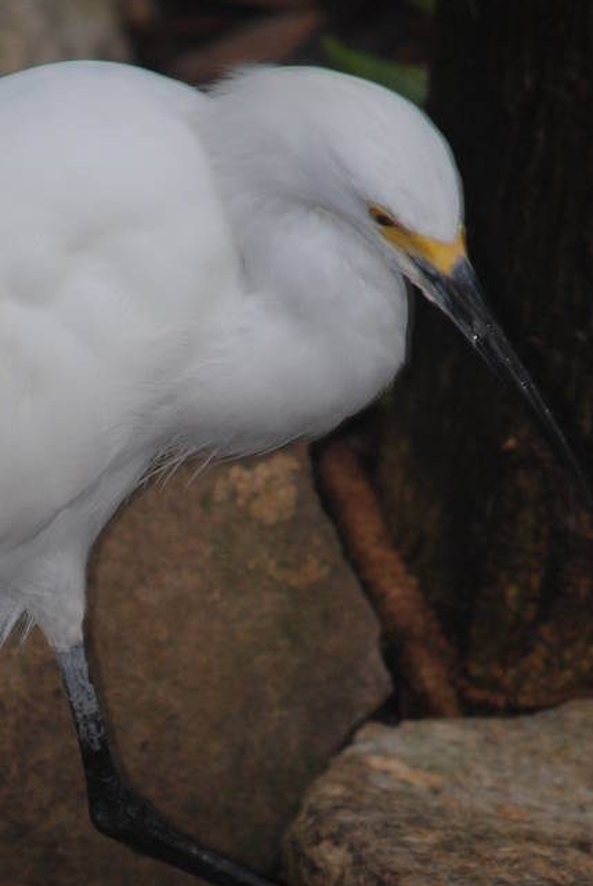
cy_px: 898
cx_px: 198
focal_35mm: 899
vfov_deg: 2.3
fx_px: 22151
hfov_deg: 1.5
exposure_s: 1/60
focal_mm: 240
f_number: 5.3
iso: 200
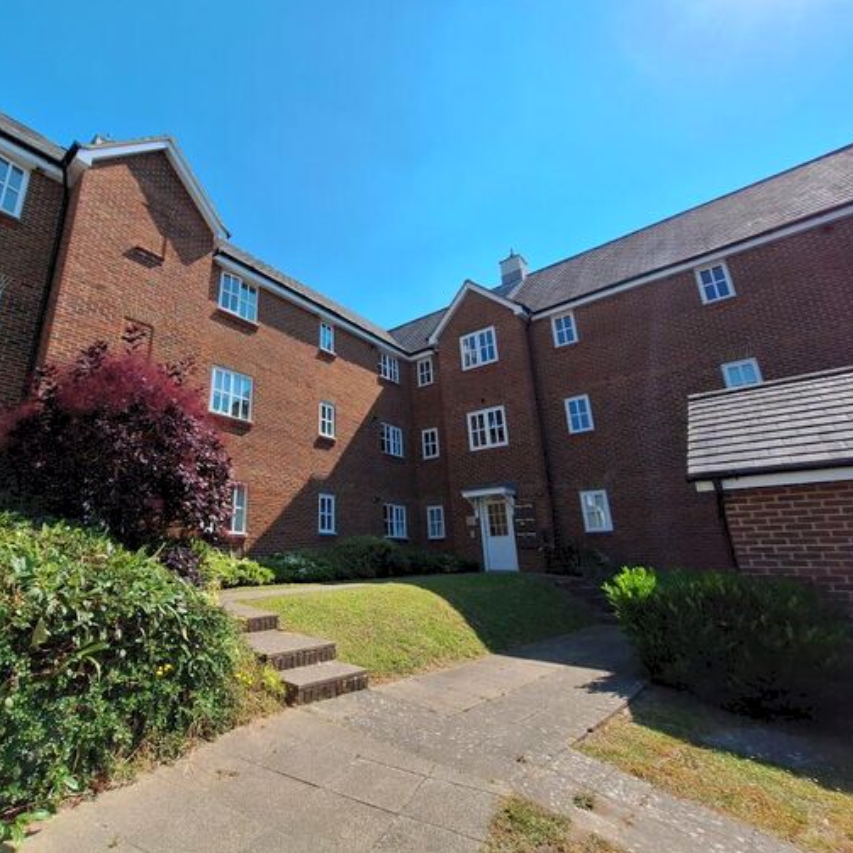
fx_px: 446
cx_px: 315
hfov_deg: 85.6
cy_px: 411
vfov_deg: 87.4
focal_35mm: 16
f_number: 2.2
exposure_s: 1/2849
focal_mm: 1.74
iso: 40
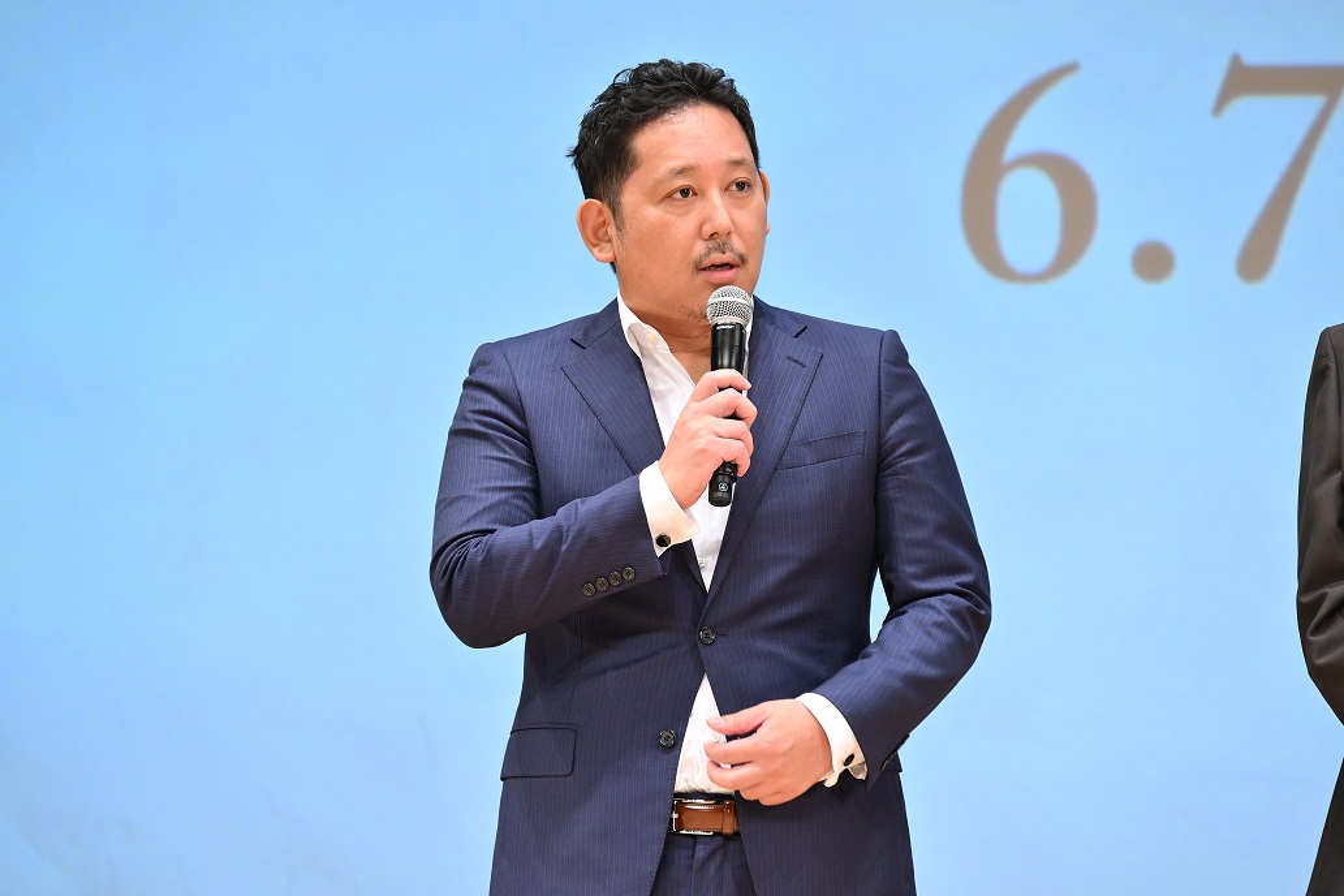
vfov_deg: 8.1
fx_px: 6346
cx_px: 672
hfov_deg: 12.1
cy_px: 448
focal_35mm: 170
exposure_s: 1/200
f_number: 6.3
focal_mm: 170
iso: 2000
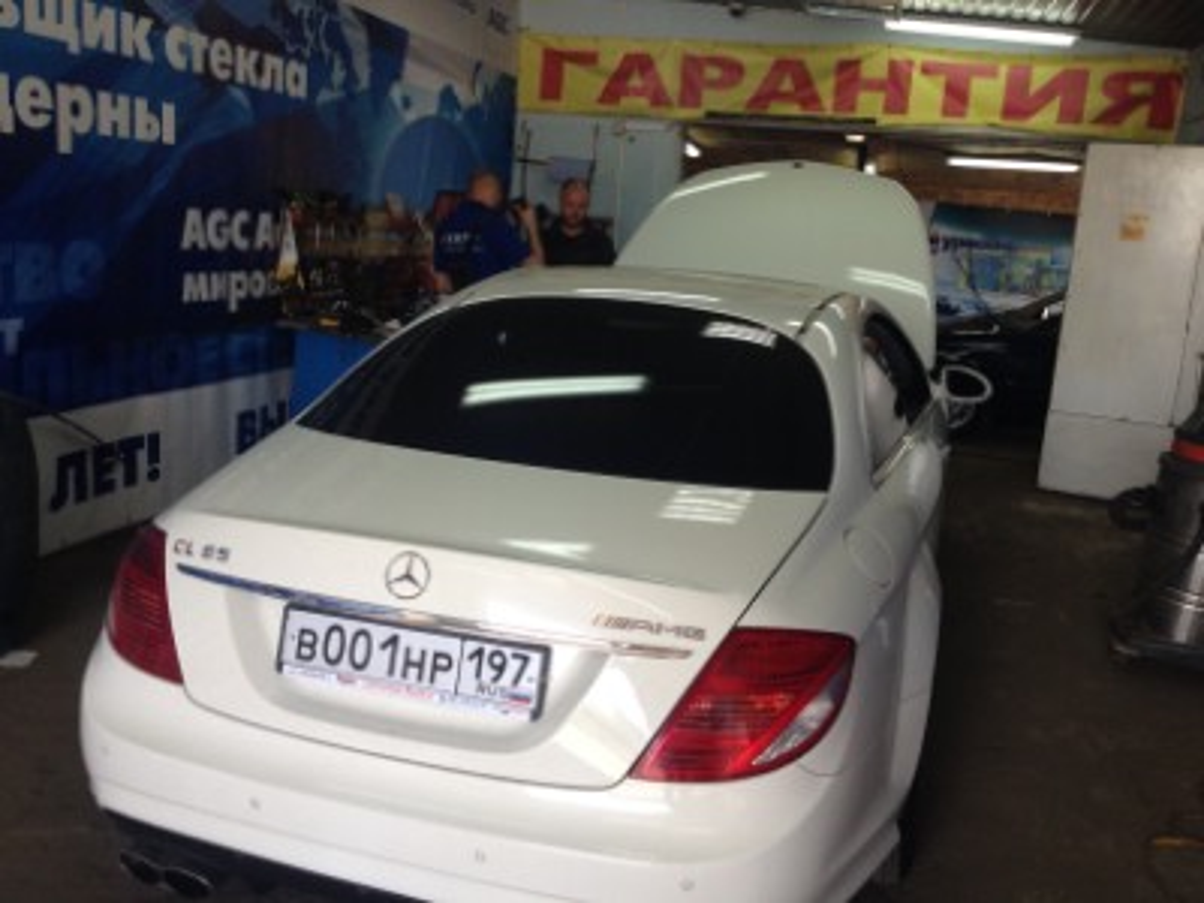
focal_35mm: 35
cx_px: 602
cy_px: 452
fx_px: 1217
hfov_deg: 52.6
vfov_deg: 40.7
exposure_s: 1/120
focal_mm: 4.28
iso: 64
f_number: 2.4
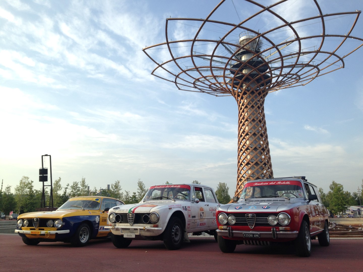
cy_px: 136
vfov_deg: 42.9
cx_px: 182
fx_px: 346
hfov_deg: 55.4
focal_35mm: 33
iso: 50
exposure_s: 1/444
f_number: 2.4
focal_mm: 4.12
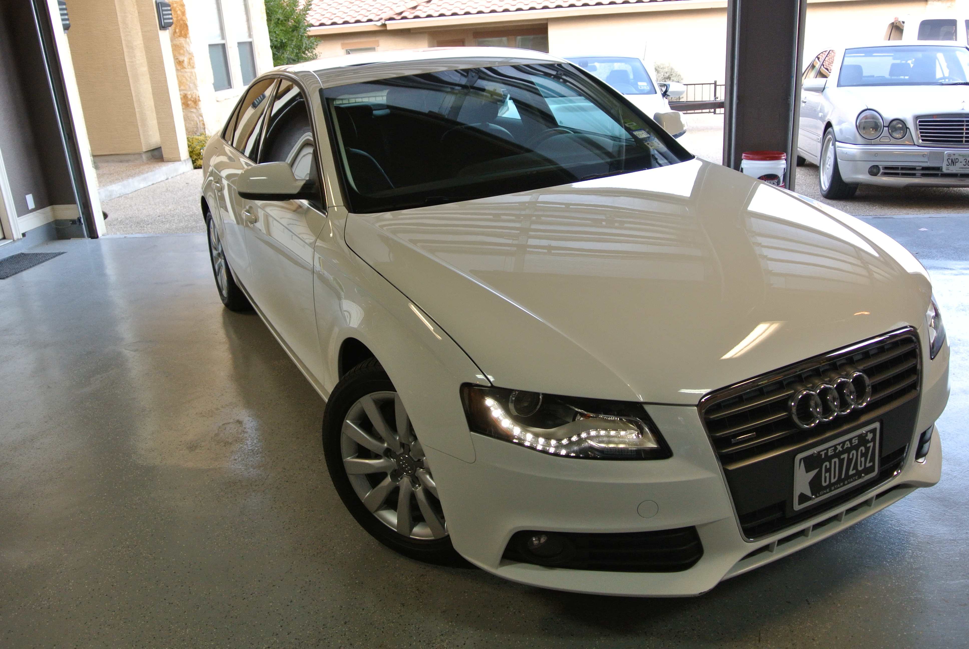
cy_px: 324
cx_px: 484
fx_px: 808
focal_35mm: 30
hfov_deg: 61.9
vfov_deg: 43.7
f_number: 3.5
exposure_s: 1/80
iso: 400
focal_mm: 11.4
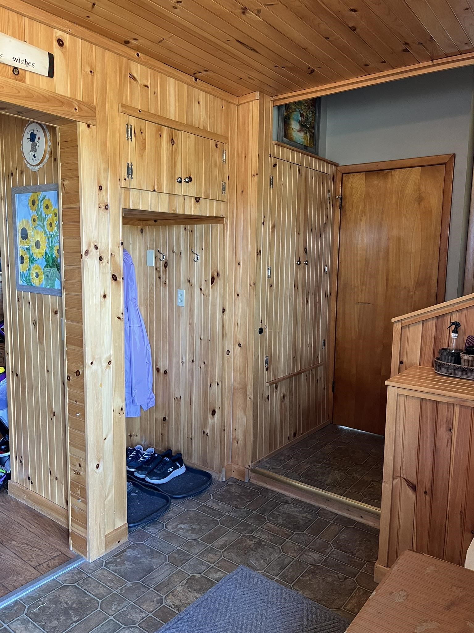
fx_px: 475
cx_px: 237
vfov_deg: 67.3
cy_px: 316
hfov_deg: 53.1
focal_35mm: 26
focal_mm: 5.1
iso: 160
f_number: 1.6
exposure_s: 1/60
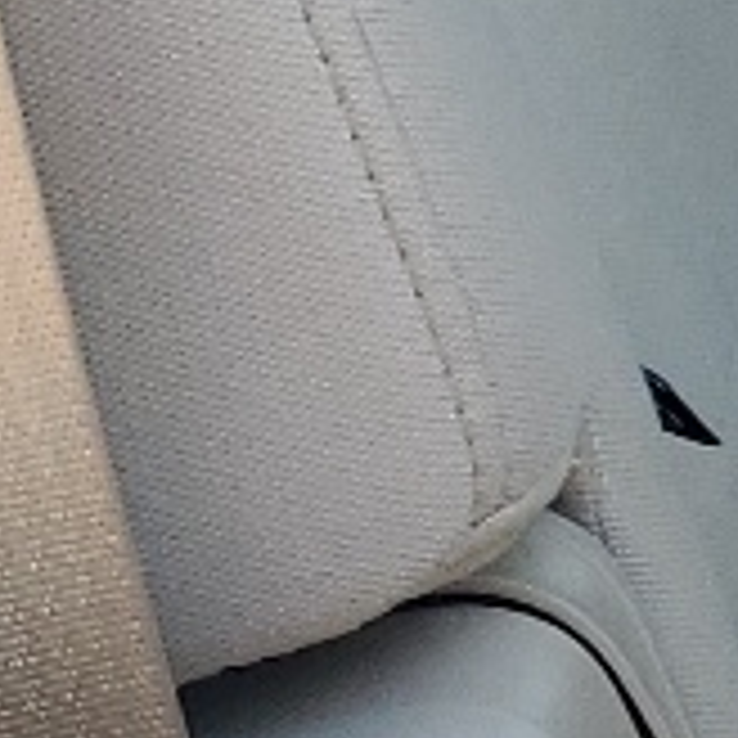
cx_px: 2556
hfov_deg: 6.7
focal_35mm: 224
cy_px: -1076
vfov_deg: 7.3
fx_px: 5403
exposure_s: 1/312
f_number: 1.5
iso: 50
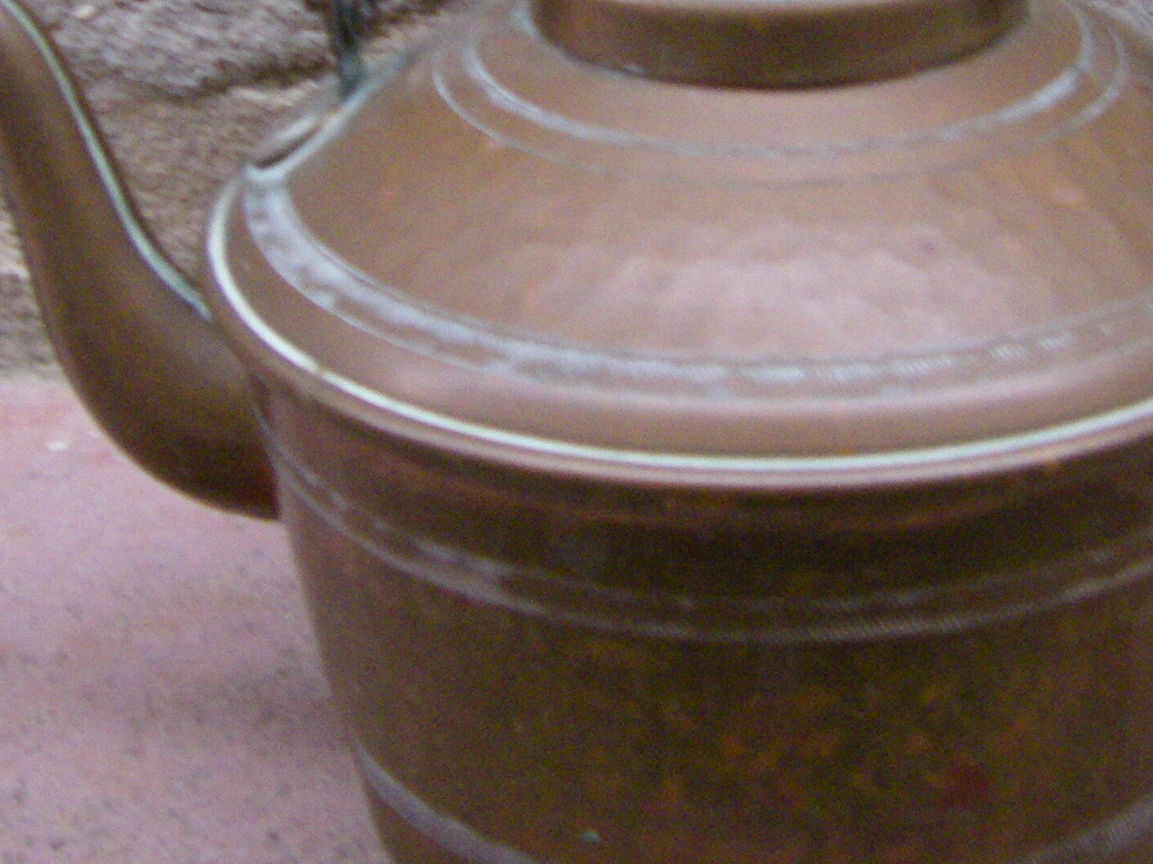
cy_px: 86
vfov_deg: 16.7
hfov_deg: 22.4
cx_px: 754
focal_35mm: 87
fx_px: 2897
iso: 400
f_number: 3.5
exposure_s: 1/50
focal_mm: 6.3
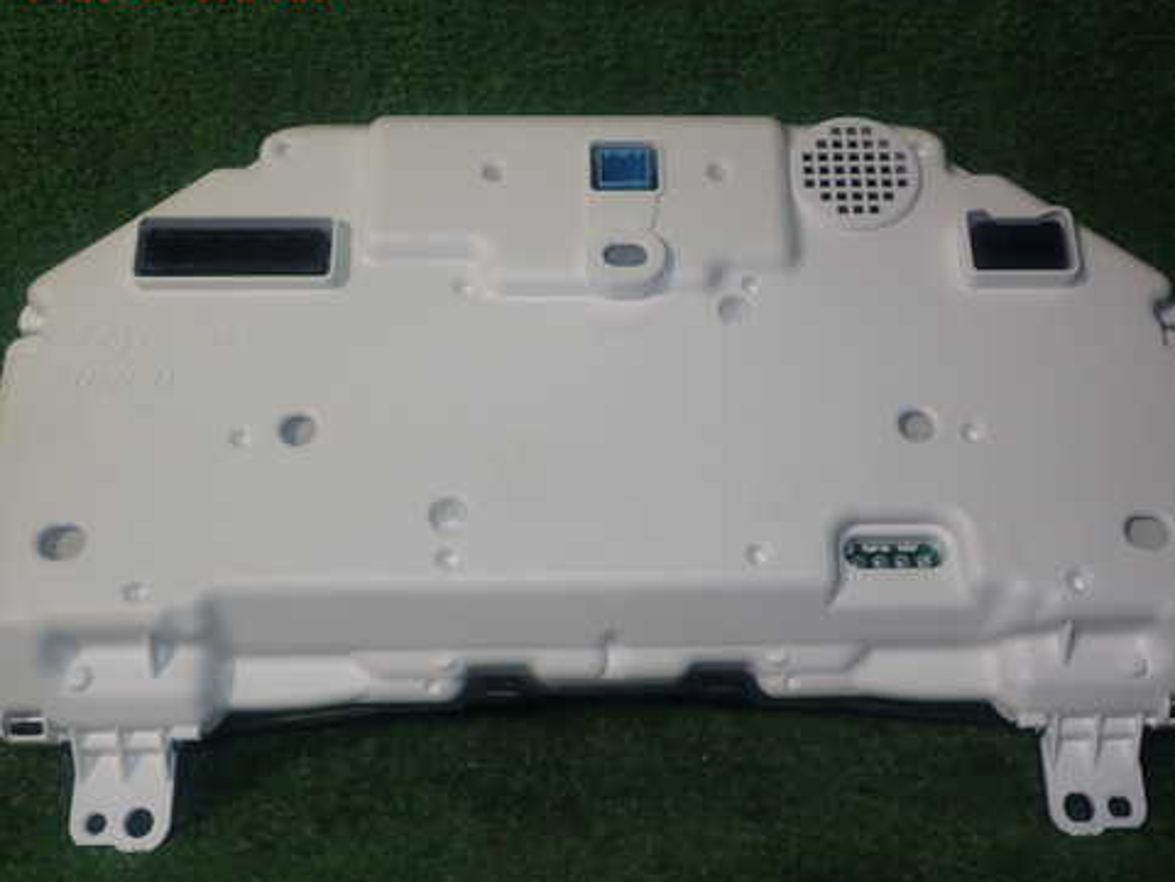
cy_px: 505
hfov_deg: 46.8
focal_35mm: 40
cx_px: 614
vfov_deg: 35.9
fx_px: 1358
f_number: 7.1
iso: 100
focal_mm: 5.79
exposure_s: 1/30
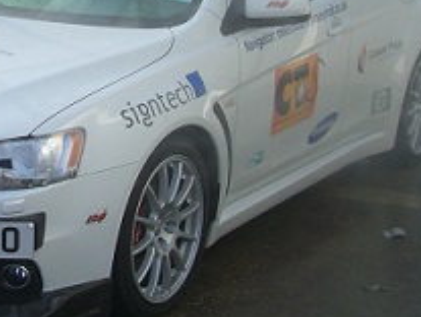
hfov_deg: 18.0
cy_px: 76
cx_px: 16
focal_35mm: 107
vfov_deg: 13.8
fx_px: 1304
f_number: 5.6
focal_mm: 7.9
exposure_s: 1/160
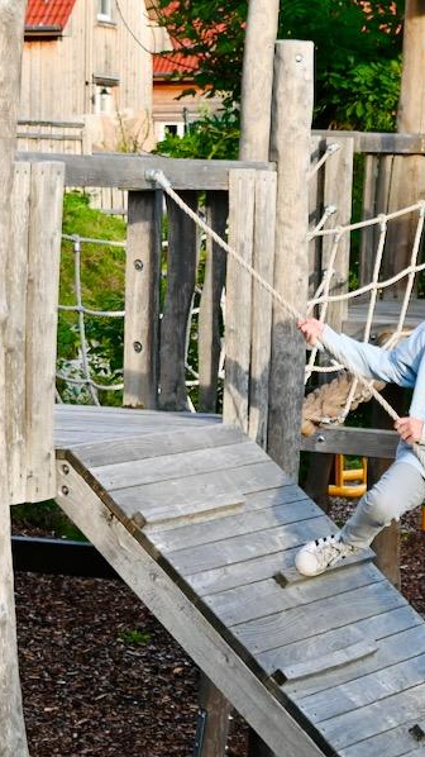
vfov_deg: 26.2
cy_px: 463
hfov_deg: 14.8
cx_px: 81
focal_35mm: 81
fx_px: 1624
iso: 200
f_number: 5.6
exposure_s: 1/250
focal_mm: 28
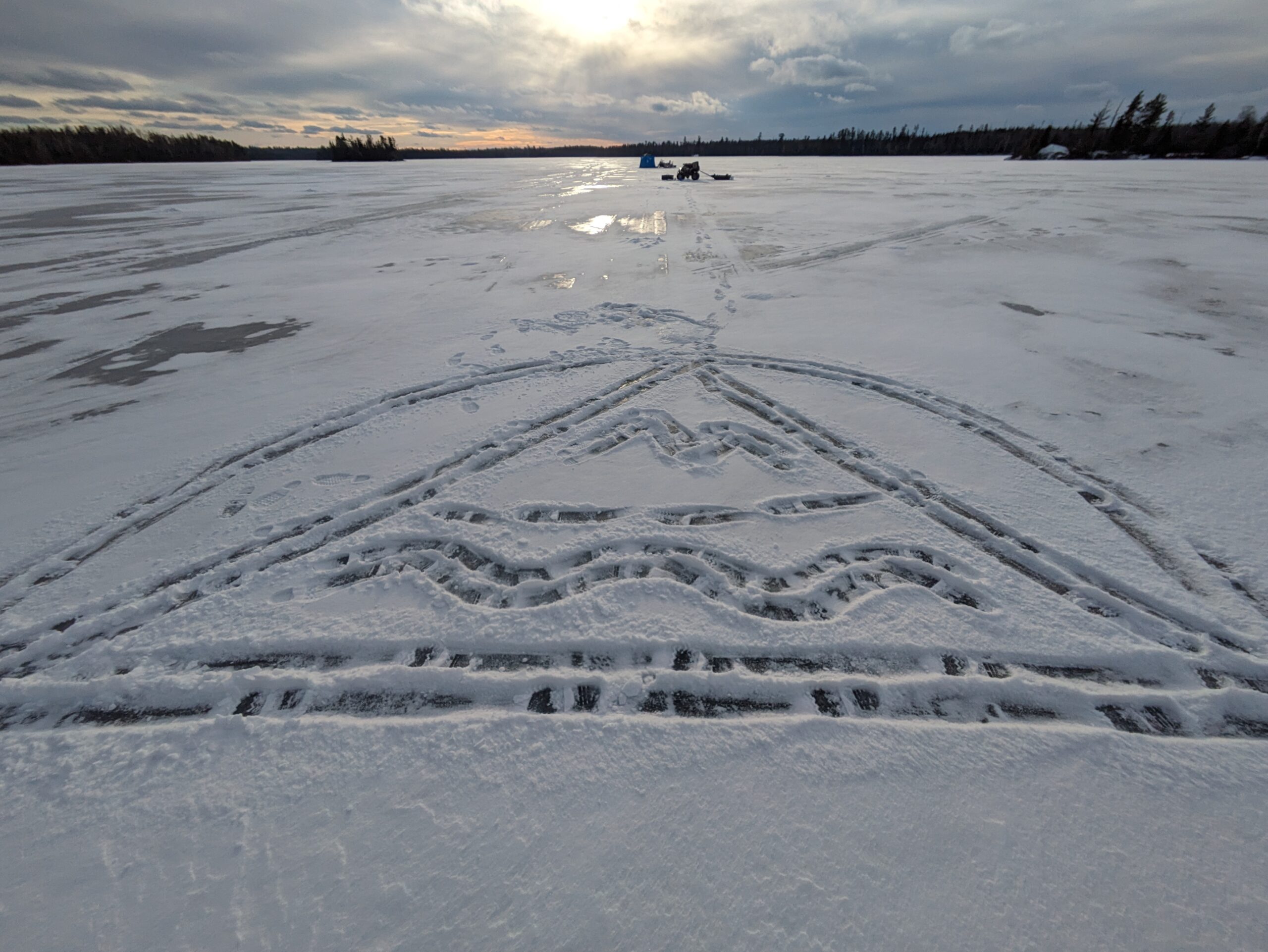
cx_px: 634
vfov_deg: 85.7
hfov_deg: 102.0
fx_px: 513
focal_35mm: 14
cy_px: 476
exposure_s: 1/2747
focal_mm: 1.83
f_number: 2.2
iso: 42
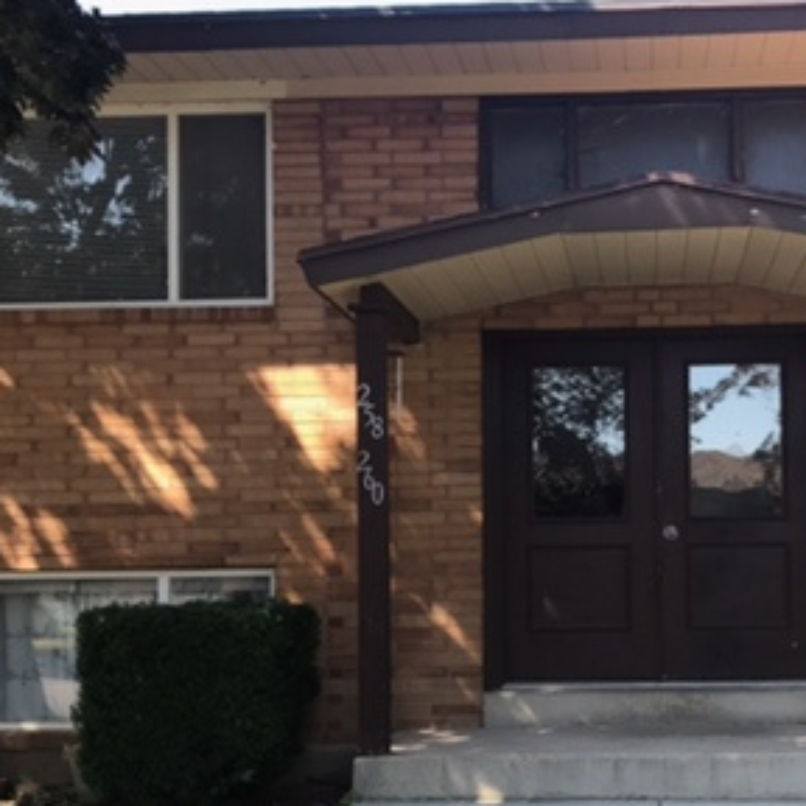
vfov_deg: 30.8
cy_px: 540
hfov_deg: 30.5
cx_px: 624
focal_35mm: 55
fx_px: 1449
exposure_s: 1/326
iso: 20
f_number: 1.8
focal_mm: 3.99
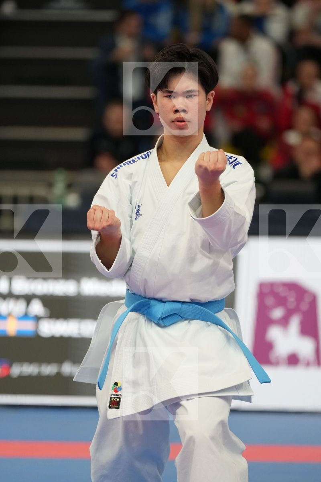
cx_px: 160
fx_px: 4012
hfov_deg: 4.6
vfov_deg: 6.9
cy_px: 241
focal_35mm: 300
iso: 1000
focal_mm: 200
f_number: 2.8
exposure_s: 1/500
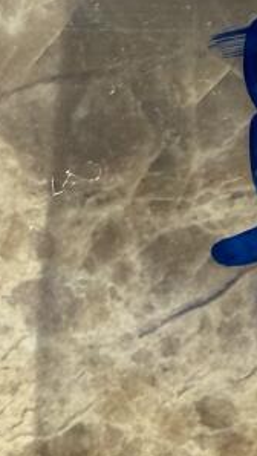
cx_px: 704
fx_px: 1911
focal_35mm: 158
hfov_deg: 7.1
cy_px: 652
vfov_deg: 13.0
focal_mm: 2.22
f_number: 2.2
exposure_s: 1/1030
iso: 40
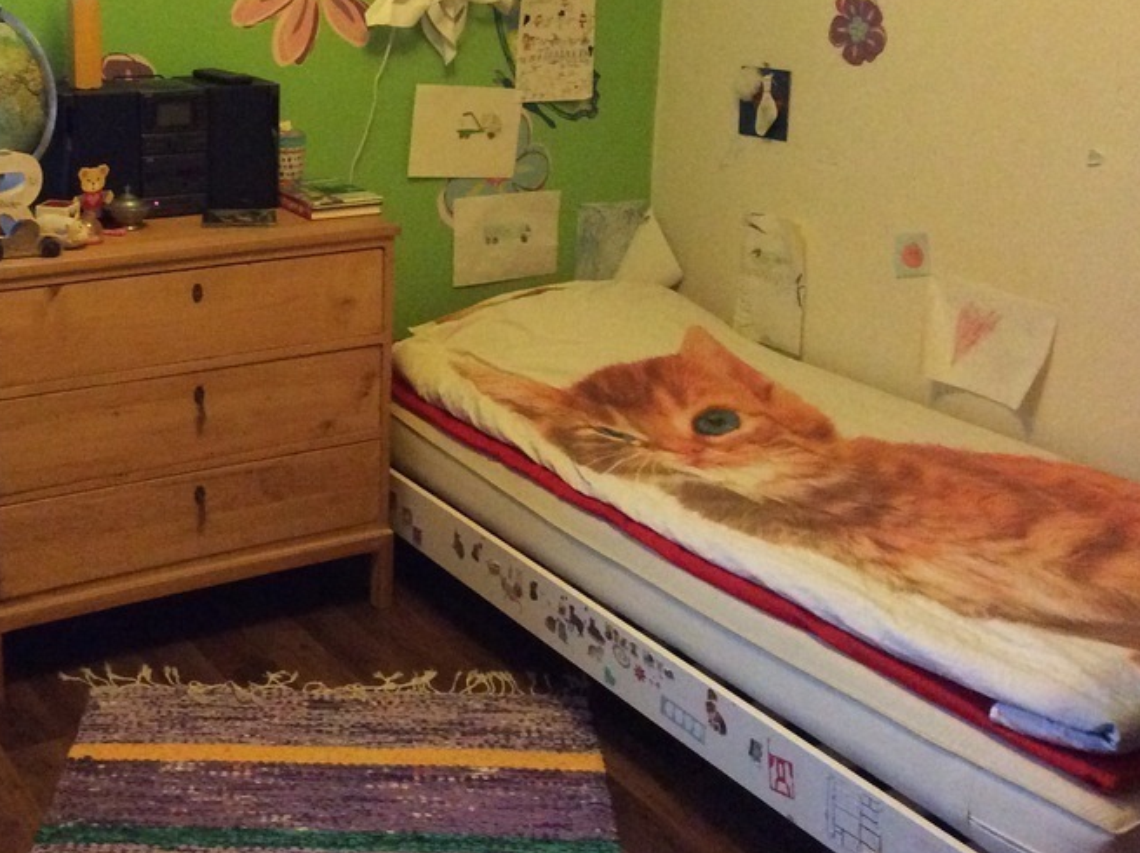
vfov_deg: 28.9
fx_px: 1645
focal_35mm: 50
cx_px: 350
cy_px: 309
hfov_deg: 37.7
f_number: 2.4
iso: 500
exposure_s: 1/15
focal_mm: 3.3
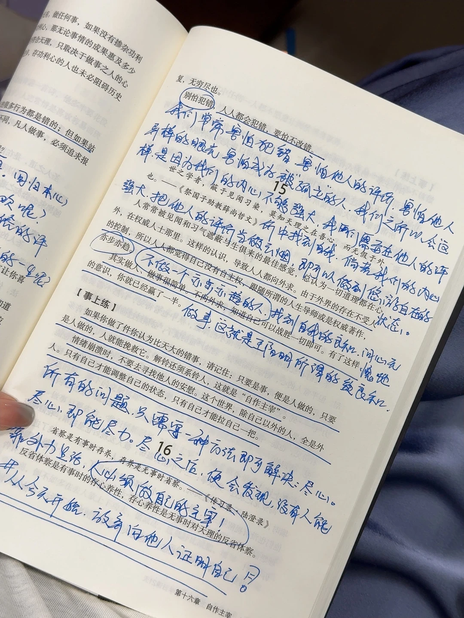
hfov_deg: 30.3
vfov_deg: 39.7
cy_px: 309
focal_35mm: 48
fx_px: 858
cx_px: 232
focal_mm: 6.76
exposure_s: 1/100
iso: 64
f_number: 1.78
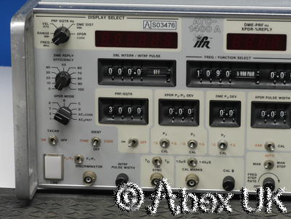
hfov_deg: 14.2
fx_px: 1169
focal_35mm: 139
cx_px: 145
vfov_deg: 10.7
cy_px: 110
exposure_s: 1/8
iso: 400
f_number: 11
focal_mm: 69
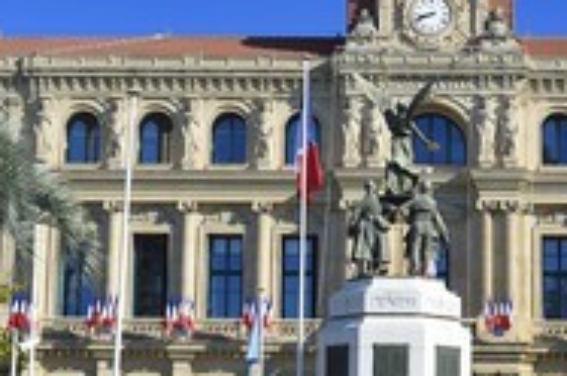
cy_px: 288
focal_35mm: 90
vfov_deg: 15.1
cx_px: 421
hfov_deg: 22.5
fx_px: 1415
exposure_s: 1/320
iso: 200
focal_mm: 40
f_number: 10
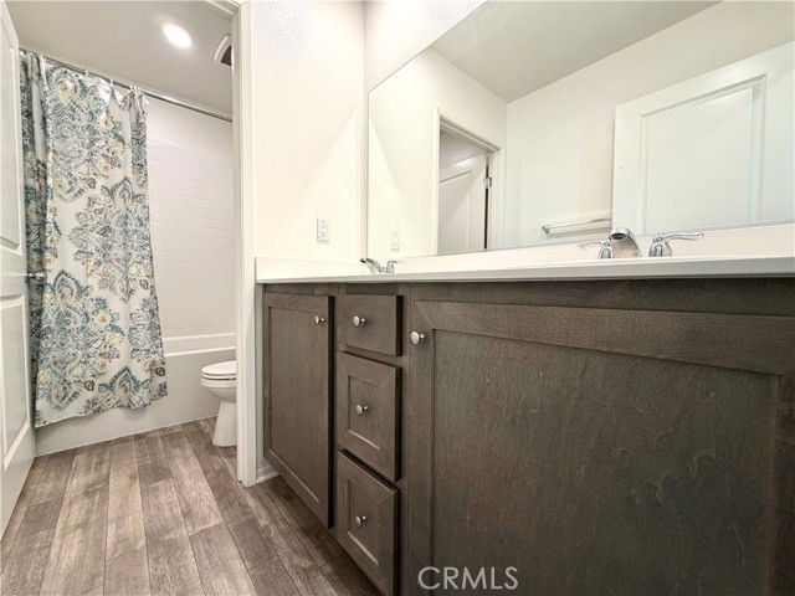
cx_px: 398
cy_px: 298
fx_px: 322
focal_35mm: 14
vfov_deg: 85.7
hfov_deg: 102.1
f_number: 2.2
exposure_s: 1/120
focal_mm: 2.22
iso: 200
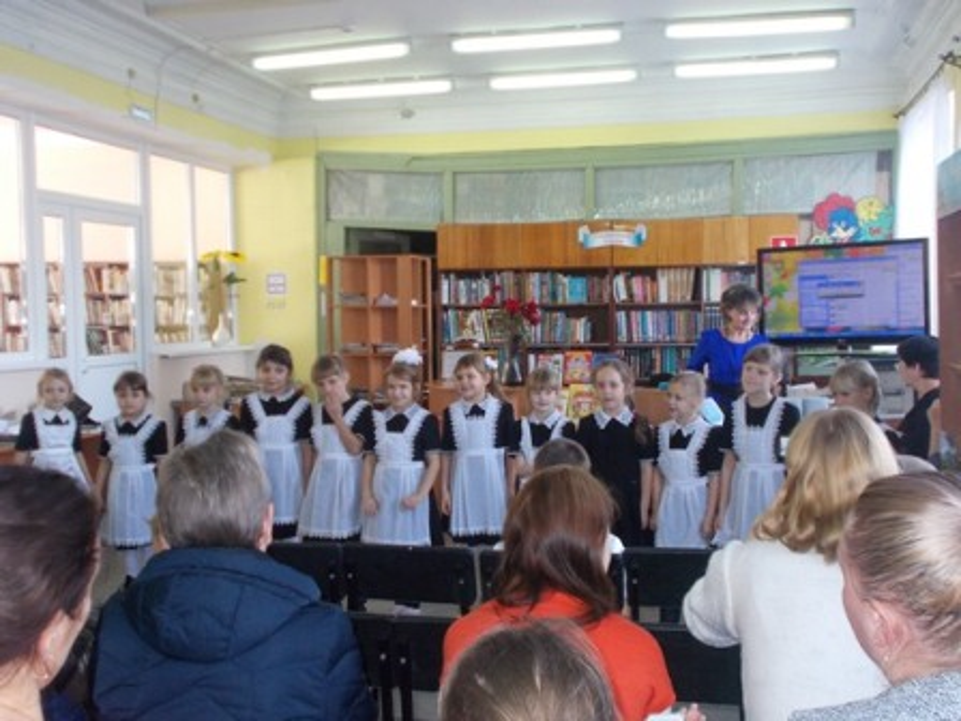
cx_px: 480
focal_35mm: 44
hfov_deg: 42.9
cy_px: 360
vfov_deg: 32.9
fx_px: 1222
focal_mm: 7.9
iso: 280
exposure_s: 1/40
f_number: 4.2
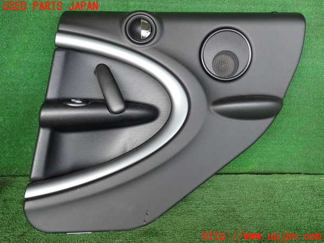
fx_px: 281
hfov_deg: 60.0
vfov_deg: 46.8
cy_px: 122
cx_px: 162
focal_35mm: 30
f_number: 2.3
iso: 160
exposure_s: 1/125
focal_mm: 5.4
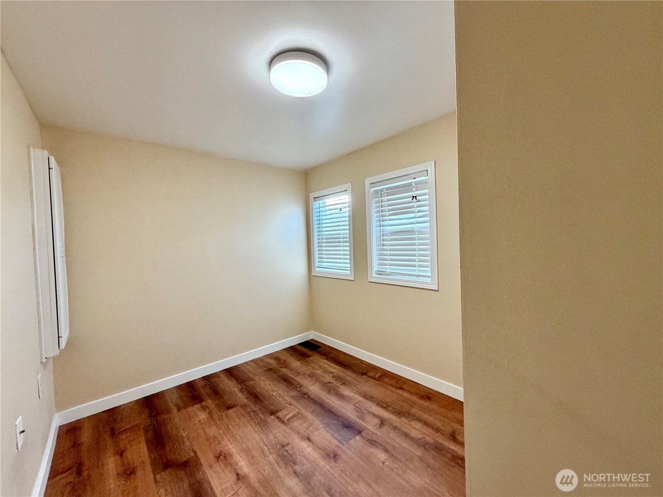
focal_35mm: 14
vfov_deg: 85.7
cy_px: 248
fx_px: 268
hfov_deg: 102.1
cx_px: 332
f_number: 2.2
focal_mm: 2.22
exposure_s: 1/120
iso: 320
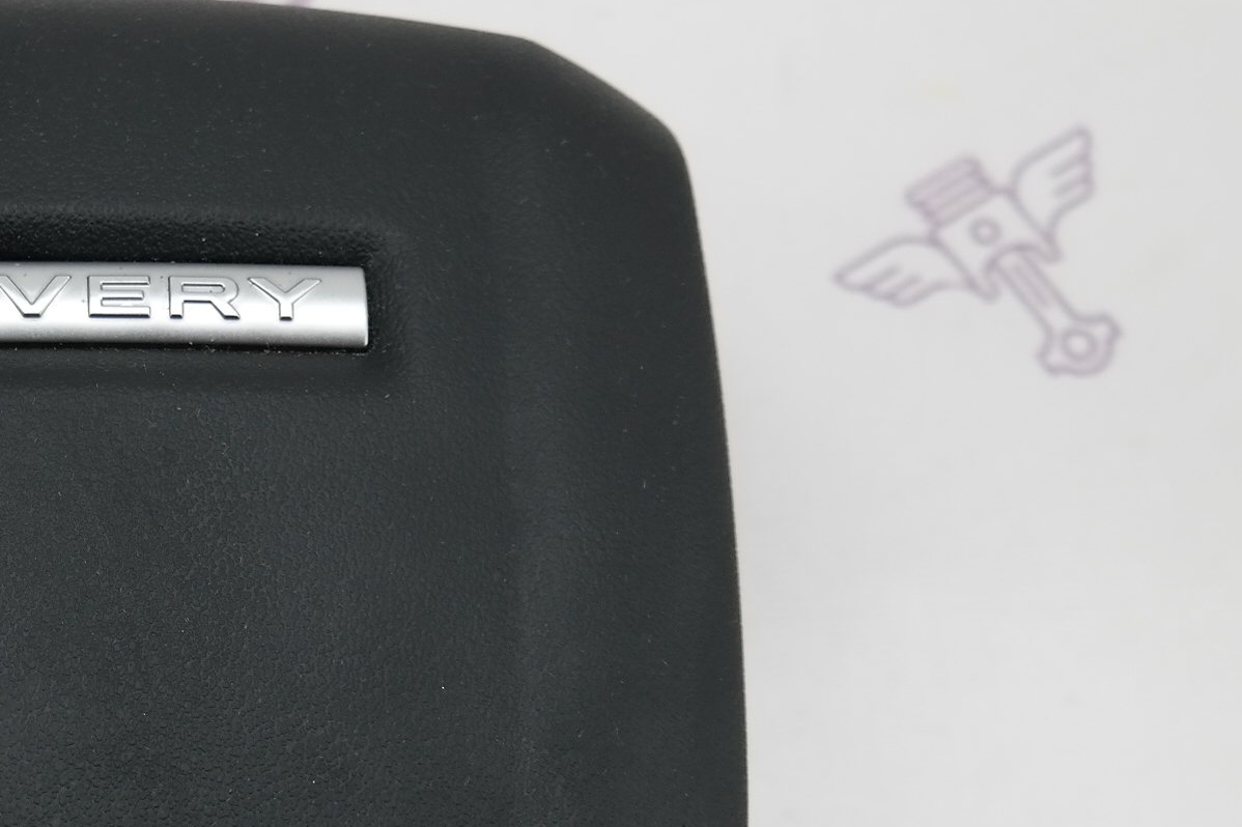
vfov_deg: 16.5
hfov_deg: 23.5
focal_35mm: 82
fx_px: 2828
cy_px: 659
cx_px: -75
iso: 200
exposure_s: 1/80
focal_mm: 22
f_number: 4
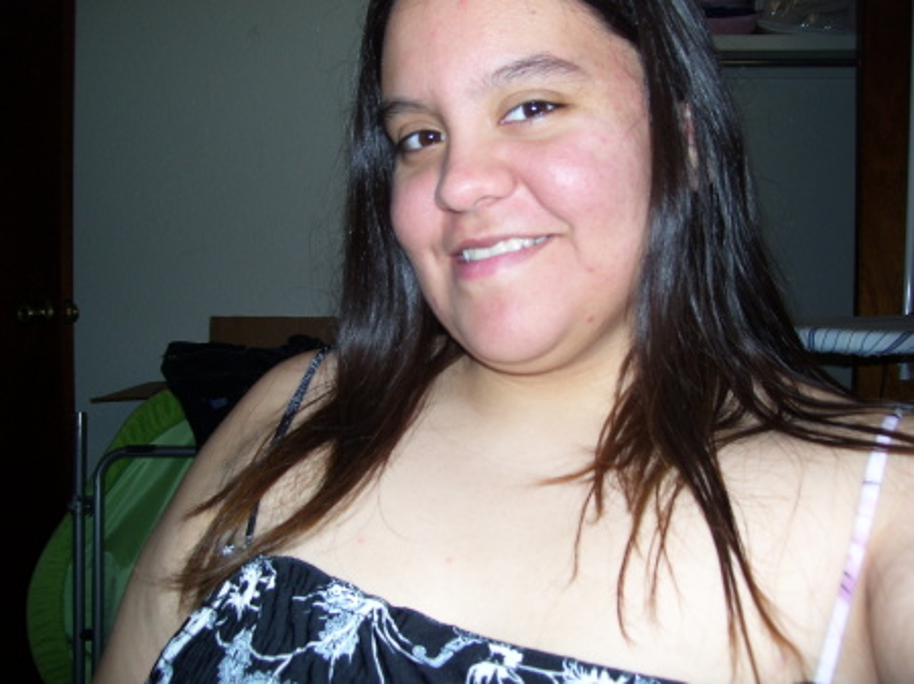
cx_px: 457
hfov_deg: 51.4
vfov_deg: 39.6
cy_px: 342
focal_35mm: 36
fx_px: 950
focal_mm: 6
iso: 80
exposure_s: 1/60
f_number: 2.7
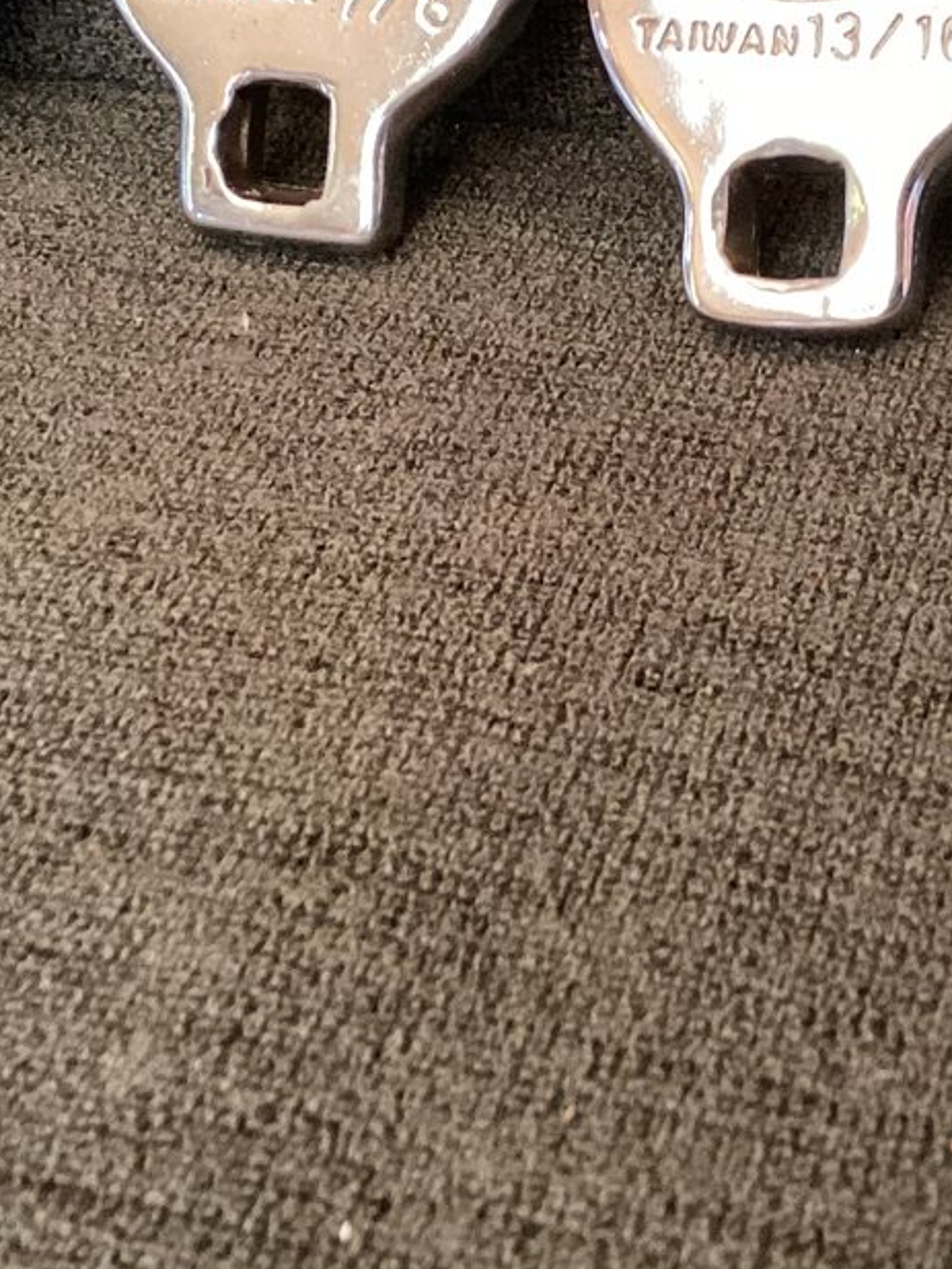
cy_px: 118
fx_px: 2786
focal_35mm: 76
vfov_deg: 24.9
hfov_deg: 19.3
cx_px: 688
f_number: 2.4
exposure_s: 1/33
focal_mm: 3.3
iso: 320
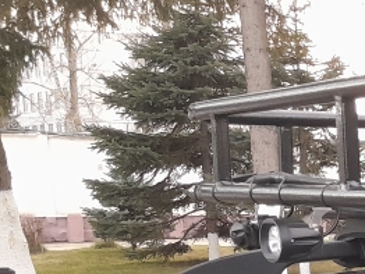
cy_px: 379
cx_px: 702
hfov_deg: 15.4
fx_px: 1108
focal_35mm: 105
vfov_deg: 13.5
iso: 320
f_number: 1.8
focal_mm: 4
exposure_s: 1/50
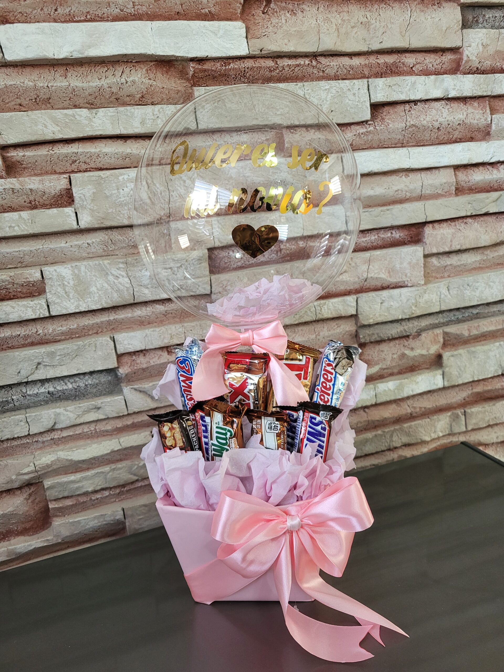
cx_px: 252
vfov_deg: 67.3
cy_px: 336
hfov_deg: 53.1
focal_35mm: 26
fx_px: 505
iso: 250
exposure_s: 1/40
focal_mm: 5.4
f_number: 1.8
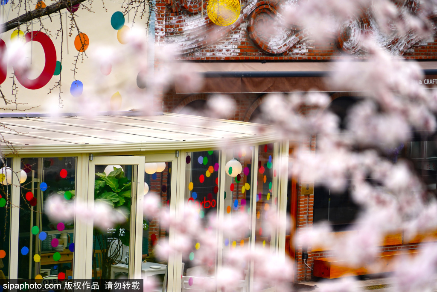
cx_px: 218
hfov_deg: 10.0
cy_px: 146
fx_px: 2489
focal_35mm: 205
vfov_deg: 6.7
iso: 320
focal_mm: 205
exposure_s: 1/800
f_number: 6.3
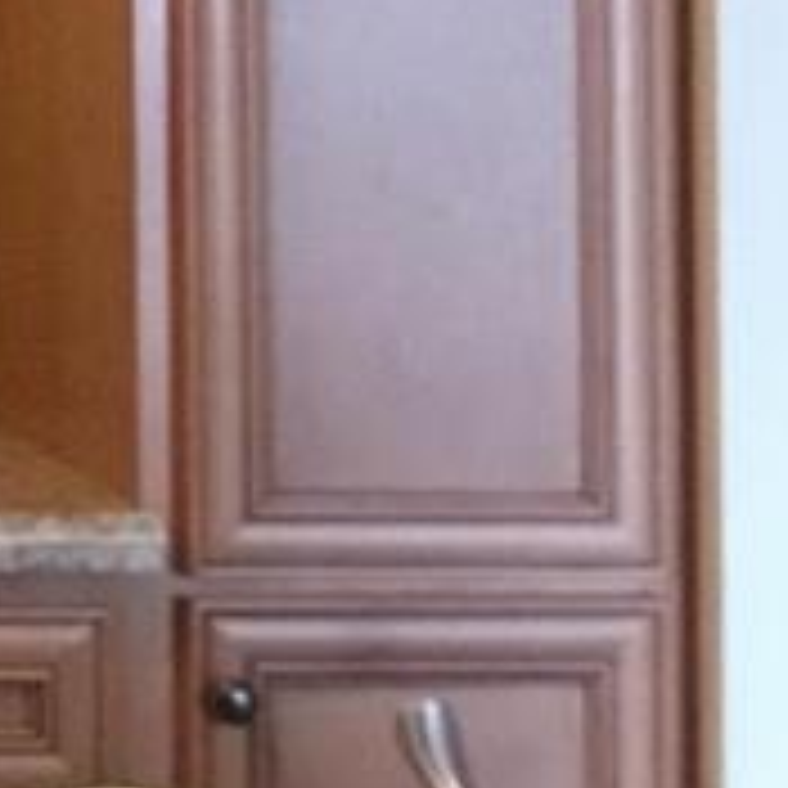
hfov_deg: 6.4
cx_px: -1549
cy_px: -599
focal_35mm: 251
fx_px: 6464
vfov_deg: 6.8
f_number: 2.4
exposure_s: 1/30
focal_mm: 3.3
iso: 125
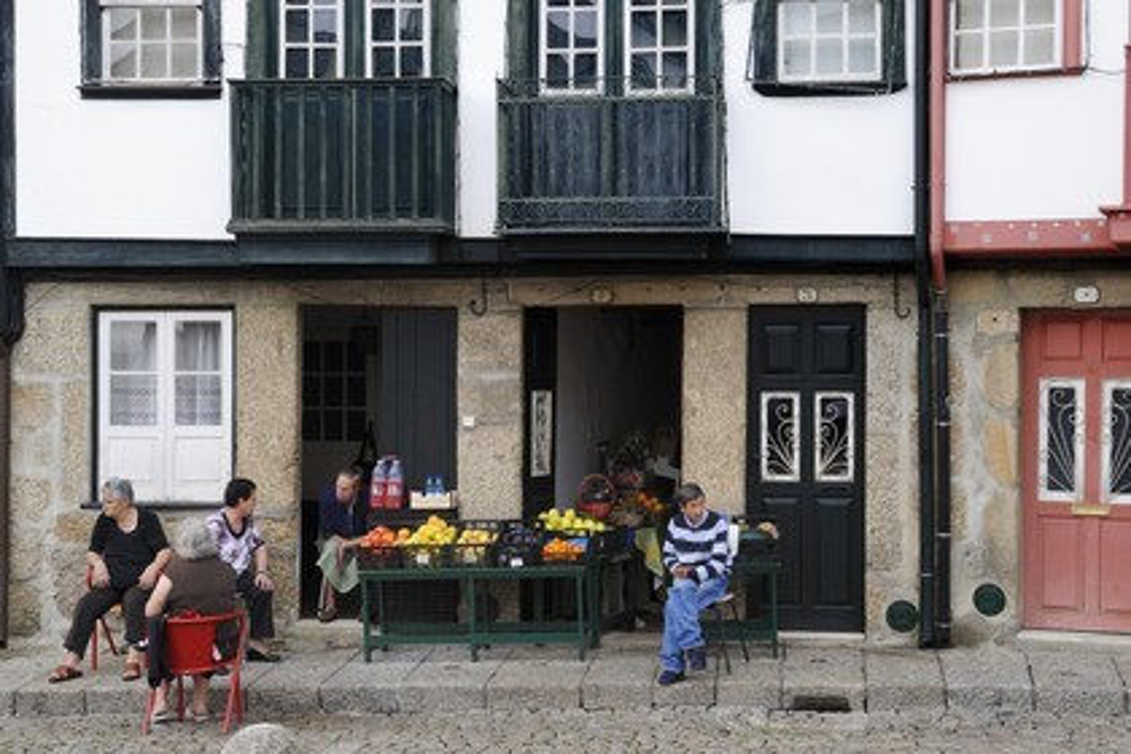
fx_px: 1885
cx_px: 566
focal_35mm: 60
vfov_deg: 22.6
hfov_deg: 33.4
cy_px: 377
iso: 400
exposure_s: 1/160
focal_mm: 60
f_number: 9
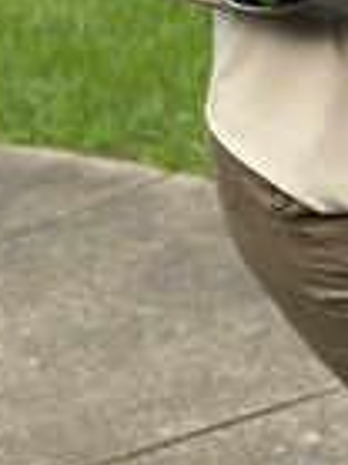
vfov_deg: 11.3
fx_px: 2322
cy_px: -50
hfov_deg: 8.5
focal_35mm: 173
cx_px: 417
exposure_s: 1/162
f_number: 1.78
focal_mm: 6.86
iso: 80
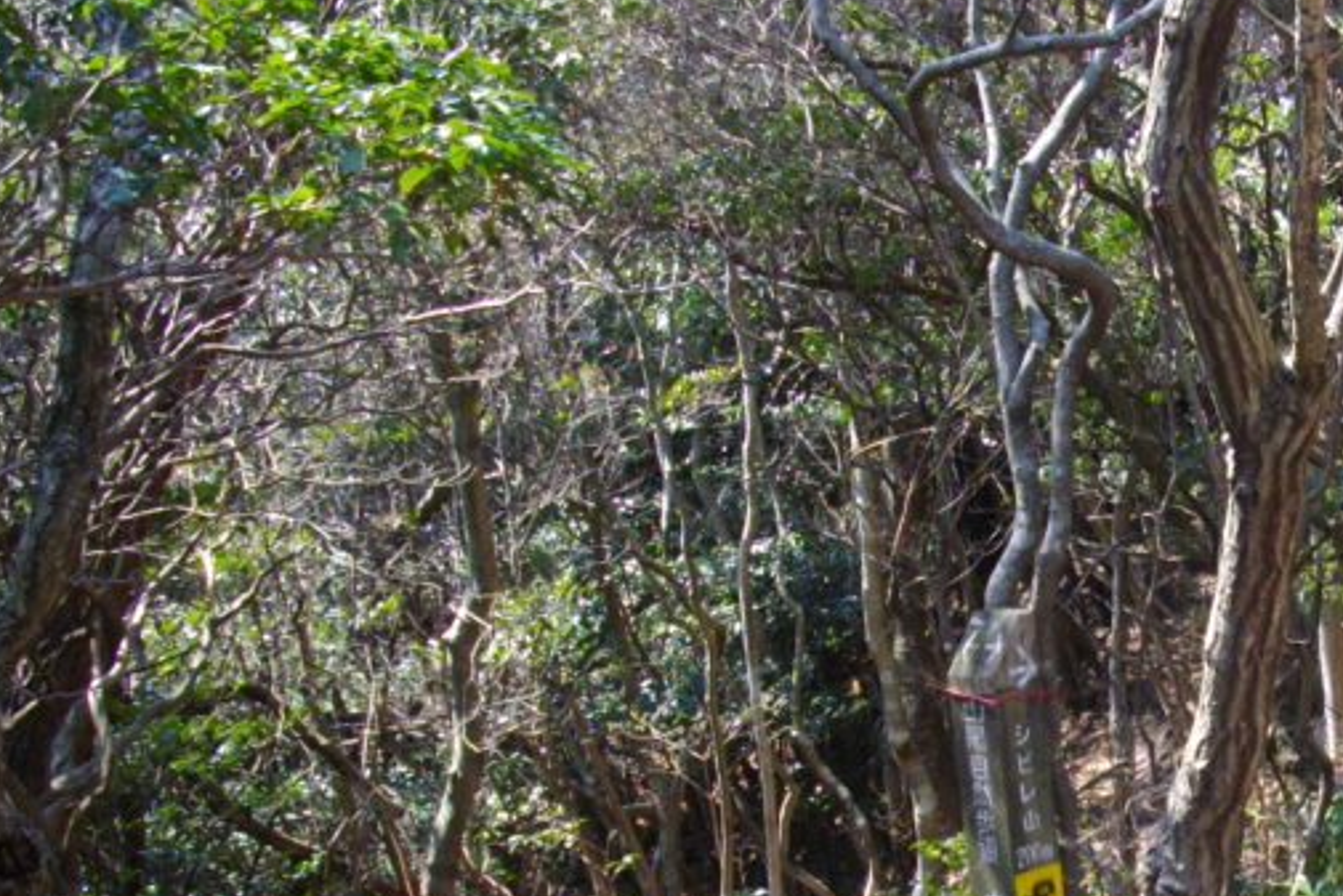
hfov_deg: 25.4
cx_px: 1133
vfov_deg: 17.2
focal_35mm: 78
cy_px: 851
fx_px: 2910
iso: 100
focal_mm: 6.2
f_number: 2.8
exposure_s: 1/200
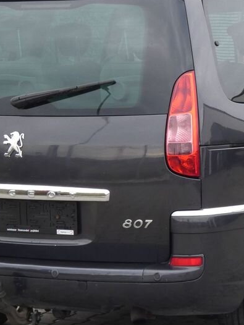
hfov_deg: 10.3
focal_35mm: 144
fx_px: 1352
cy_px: 145
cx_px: 179
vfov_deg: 13.7
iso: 160
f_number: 5.6
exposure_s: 1/80
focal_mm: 13.3
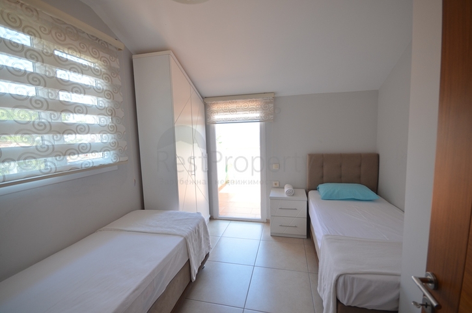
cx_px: 236
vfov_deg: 77.1
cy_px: 156
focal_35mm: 15
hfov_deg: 100.5
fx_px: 196
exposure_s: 1/60
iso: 200
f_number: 5.6
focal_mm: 10
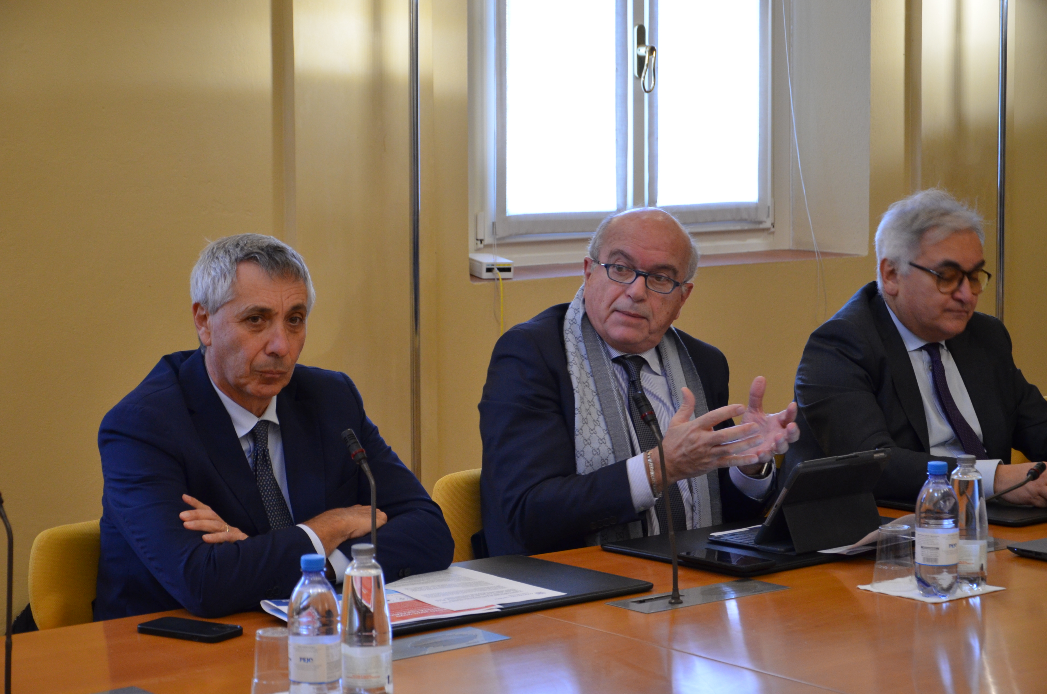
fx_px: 2264
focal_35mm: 78
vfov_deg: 17.4
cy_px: 347
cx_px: 524
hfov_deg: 26.0
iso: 1000
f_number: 5
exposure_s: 1/30
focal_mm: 52
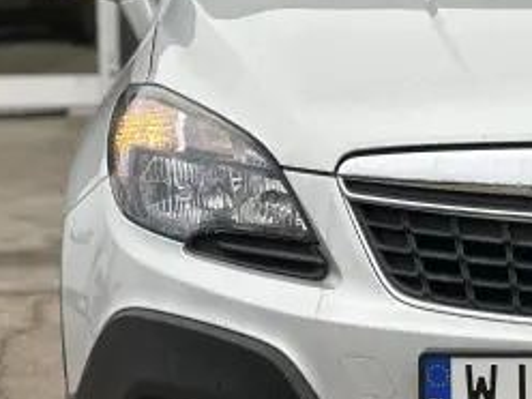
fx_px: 3058
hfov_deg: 9.8
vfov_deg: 7.5
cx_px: 575
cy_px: 210
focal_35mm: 199
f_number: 2.8
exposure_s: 1/121
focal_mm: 9
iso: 50
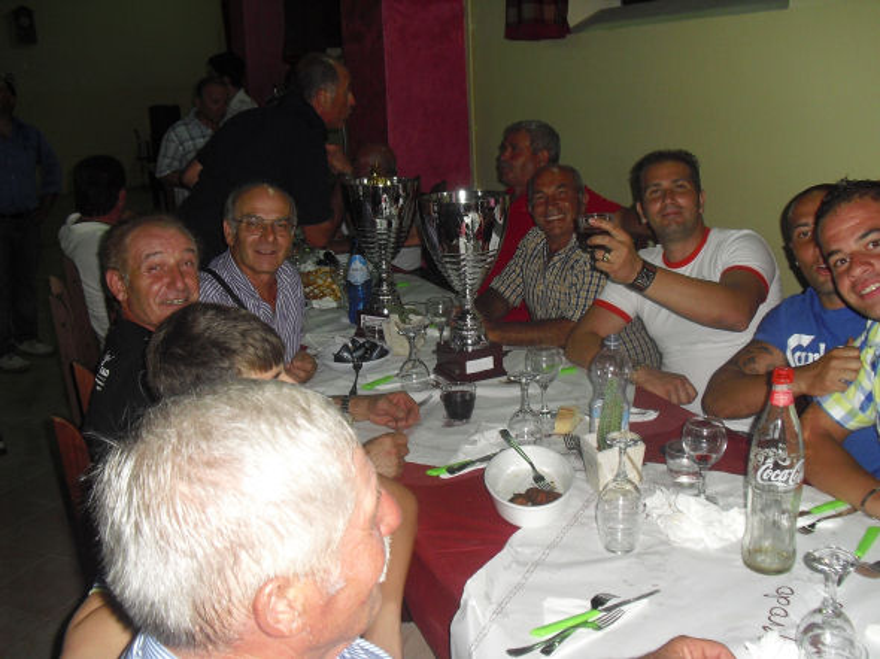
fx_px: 915
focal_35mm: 36
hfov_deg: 51.4
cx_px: 440
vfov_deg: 39.6
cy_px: 330
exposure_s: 1/60
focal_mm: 6.3
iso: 200
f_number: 3.1
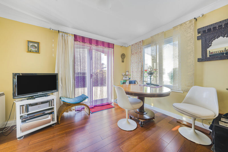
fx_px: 76
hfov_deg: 112.6
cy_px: 76
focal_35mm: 12
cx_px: 114
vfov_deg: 90.0
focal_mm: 12
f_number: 9
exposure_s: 1.3
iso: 320
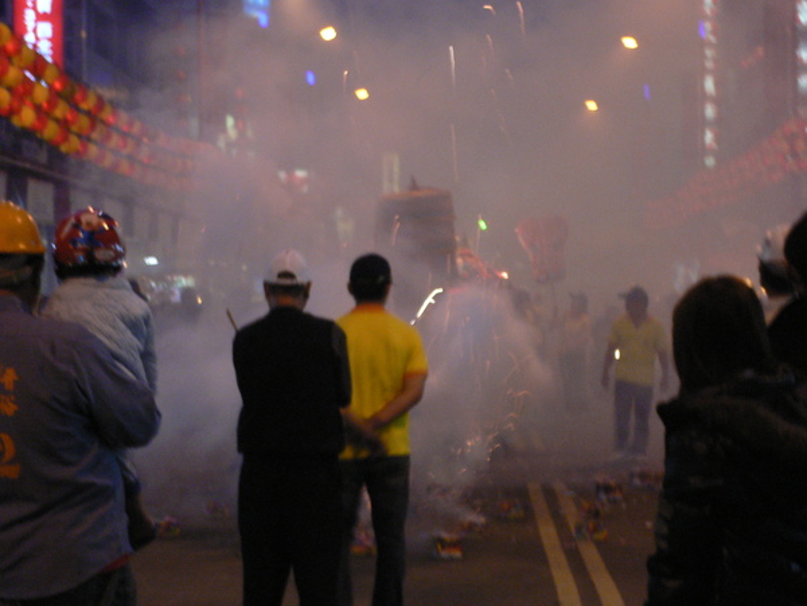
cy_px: 303
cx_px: 404
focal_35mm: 105
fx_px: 2448
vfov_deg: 14.1
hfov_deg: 18.7
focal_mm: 17.4
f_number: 5
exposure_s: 1/8
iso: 200
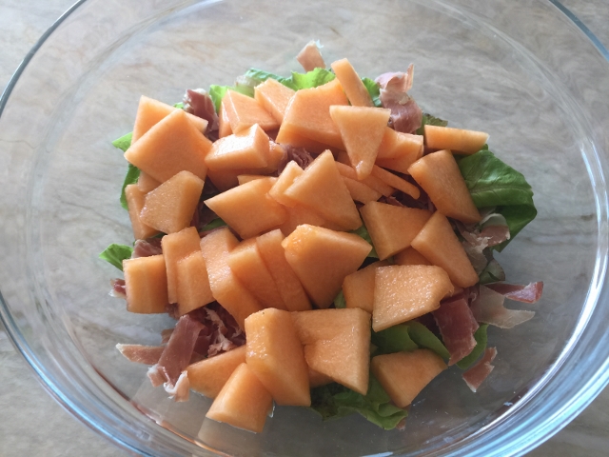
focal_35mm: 29
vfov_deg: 48.2
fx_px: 510
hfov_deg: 61.7
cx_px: 304
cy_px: 228
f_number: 2.2
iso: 32
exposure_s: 1/30
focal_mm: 4.15
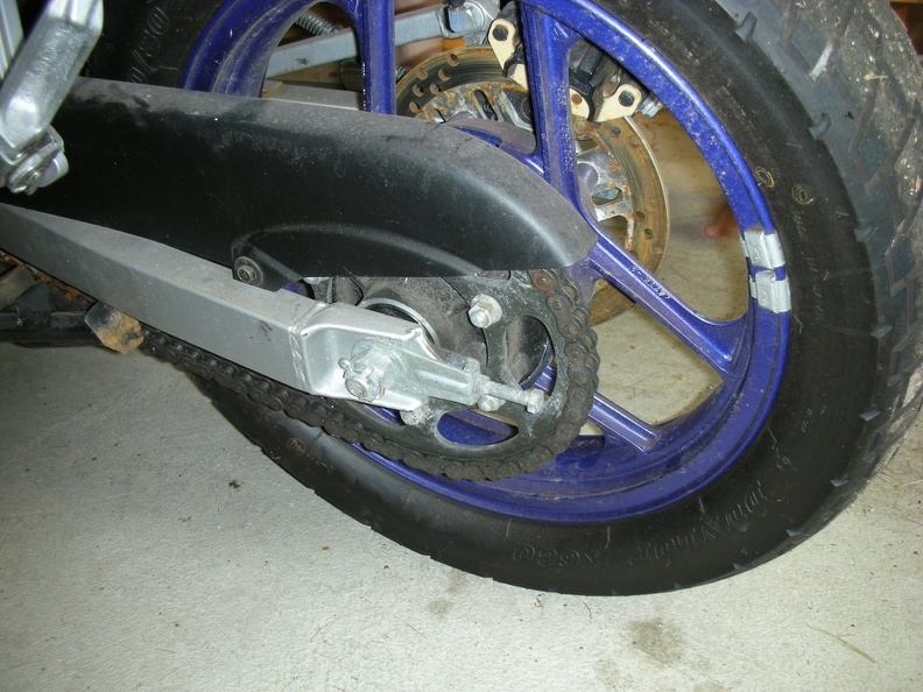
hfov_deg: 52.6
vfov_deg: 40.7
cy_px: 346
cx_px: 462
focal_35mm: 35
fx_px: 933
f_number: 2.8
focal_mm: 5.8
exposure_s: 1/60
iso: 50
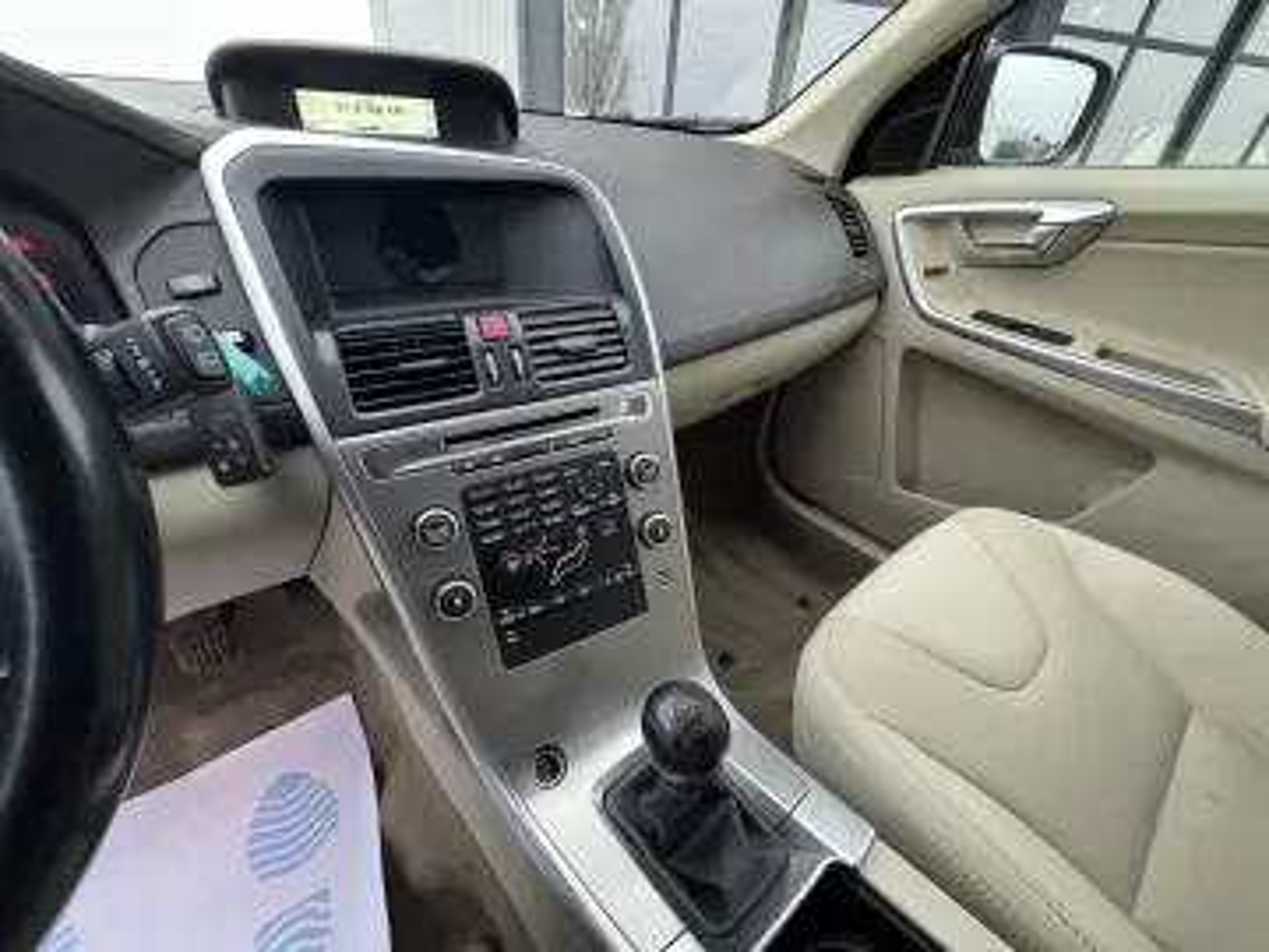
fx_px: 513
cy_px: 476
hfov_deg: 102.1
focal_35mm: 14
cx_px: 634
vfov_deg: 85.7
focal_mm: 2.22
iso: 640
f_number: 2.2
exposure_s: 1/60
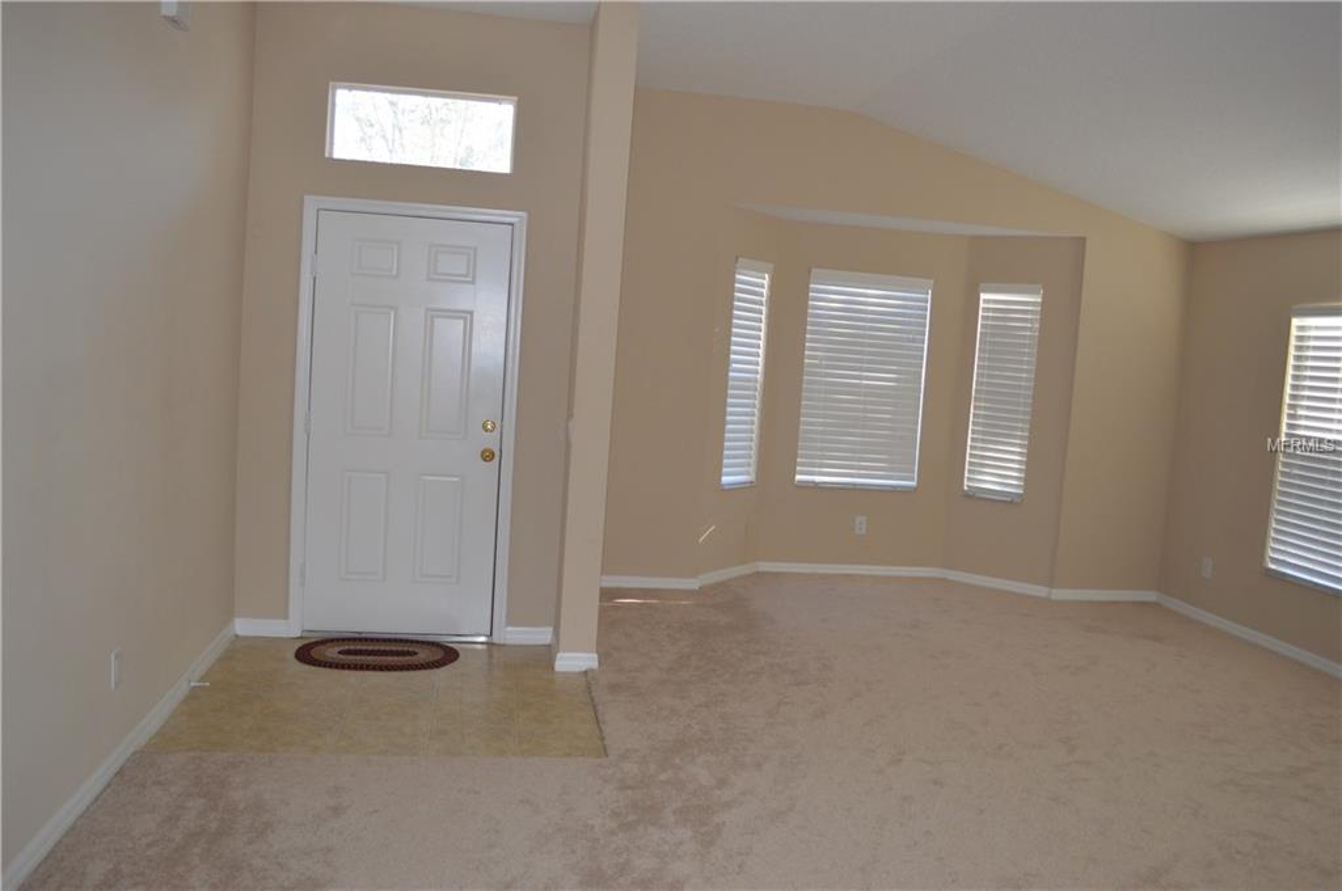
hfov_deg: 67.4
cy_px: 446
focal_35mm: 27
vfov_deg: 47.8
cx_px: 671
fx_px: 1005
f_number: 4
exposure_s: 1/80
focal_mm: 18
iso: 400
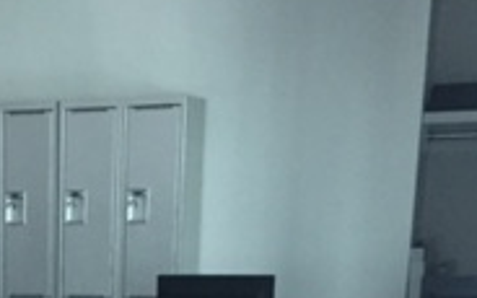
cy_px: 614
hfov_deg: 18.5
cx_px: -88
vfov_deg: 11.0
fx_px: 1391
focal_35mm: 107
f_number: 2.2
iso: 160
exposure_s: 1/30
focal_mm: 4.15
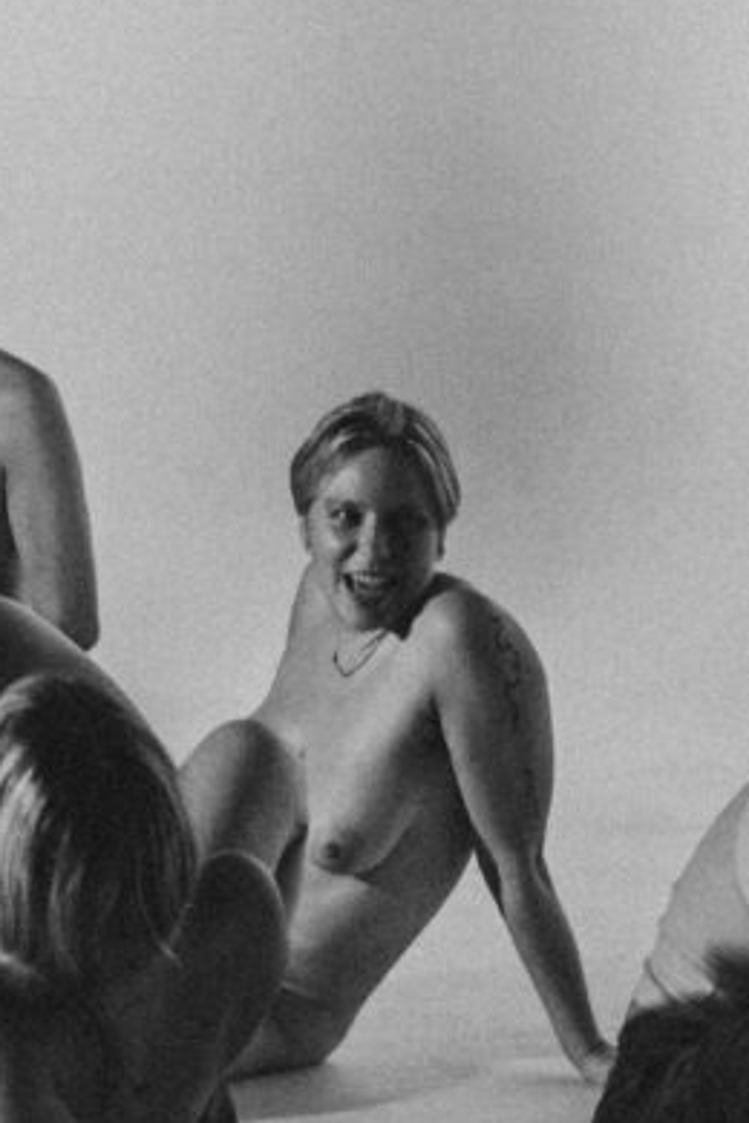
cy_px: -86
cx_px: -176
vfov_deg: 8.2
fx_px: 7739
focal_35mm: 248
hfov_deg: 5.5
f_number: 1.8
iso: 1000
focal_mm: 56
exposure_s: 1/100
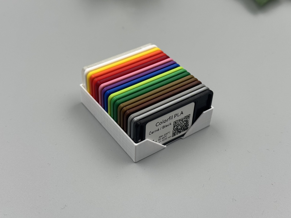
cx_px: 146
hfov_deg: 39.7
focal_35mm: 48
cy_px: 109
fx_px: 404
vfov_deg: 30.3
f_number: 1.78
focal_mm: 6.76
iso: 64
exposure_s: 1/178
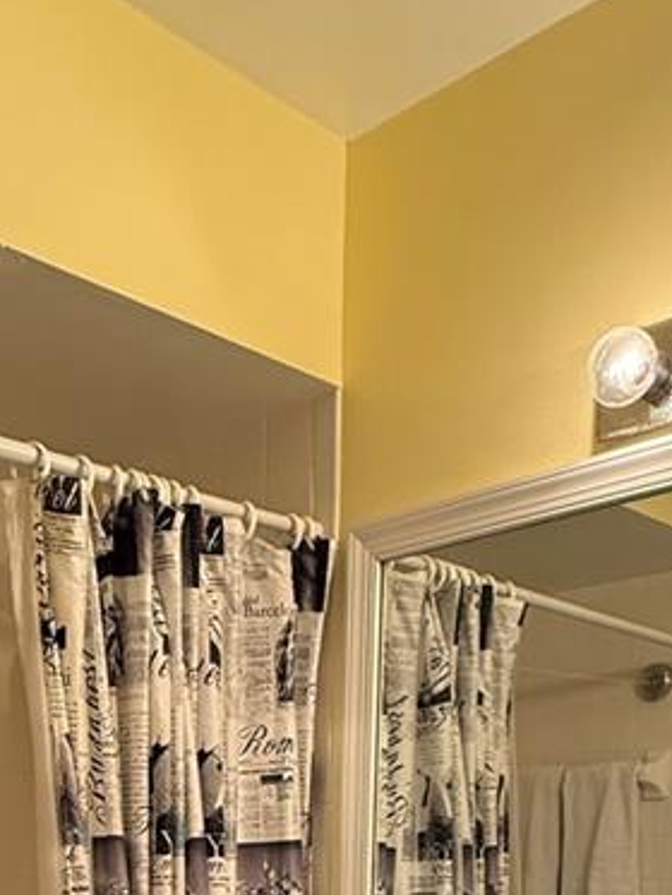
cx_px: 233
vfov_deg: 32.4
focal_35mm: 45
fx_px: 1164
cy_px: 1147
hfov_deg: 32.0
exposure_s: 1/60
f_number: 2.2
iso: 250
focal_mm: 2.22
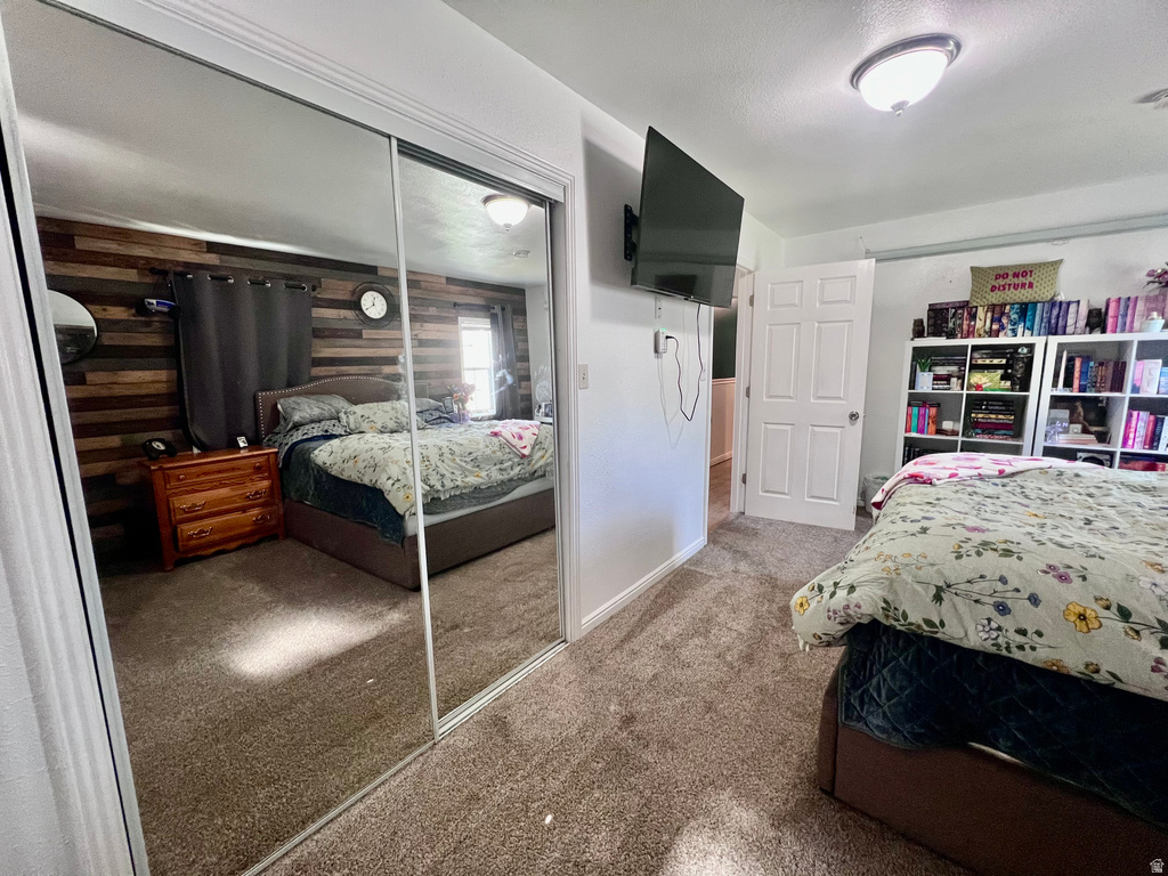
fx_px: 439
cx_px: 584
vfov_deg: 89.9
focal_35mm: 13
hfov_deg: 106.2
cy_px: 438
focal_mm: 1.57
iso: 320
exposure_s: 1/60
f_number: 1.8
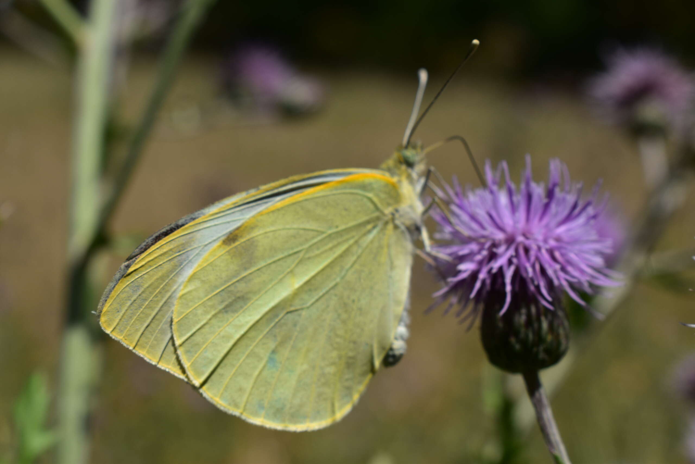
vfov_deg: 16.6
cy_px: 232
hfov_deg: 24.6
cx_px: 348
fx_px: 1593
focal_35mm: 82
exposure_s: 1/500
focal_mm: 55
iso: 250
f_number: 11
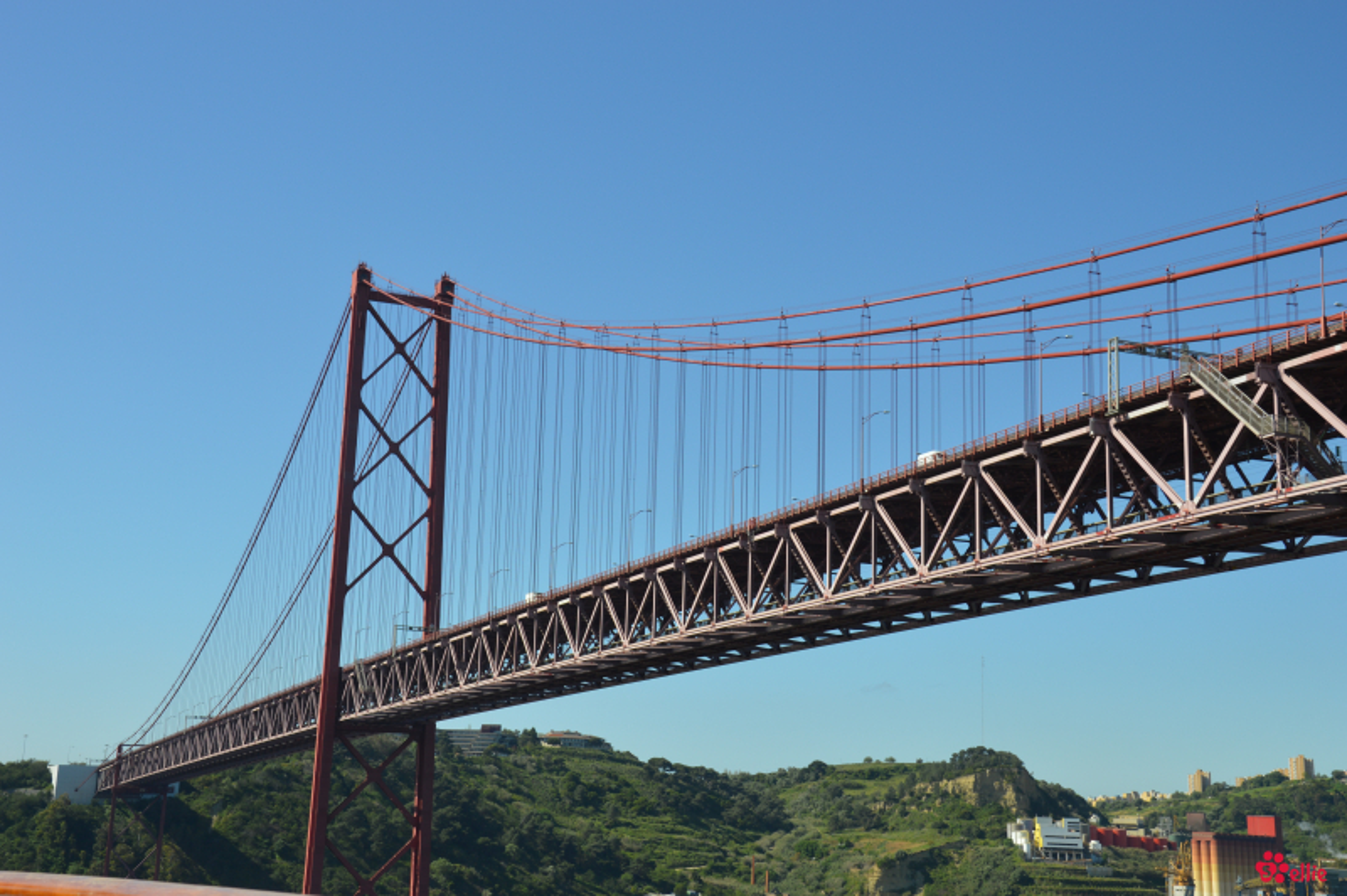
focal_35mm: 48
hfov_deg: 41.1
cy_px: 448
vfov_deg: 28.0
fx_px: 1794
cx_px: 674
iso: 100
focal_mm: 32
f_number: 8
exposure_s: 1/250
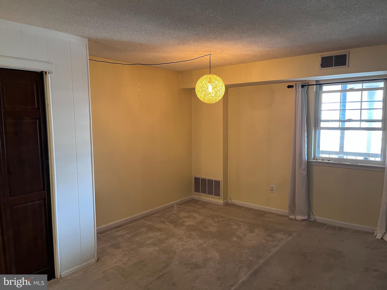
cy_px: 145
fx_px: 291
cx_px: 194
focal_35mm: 26
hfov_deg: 67.3
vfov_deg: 53.1
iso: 400
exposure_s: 1/60
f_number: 1.6
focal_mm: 5.1
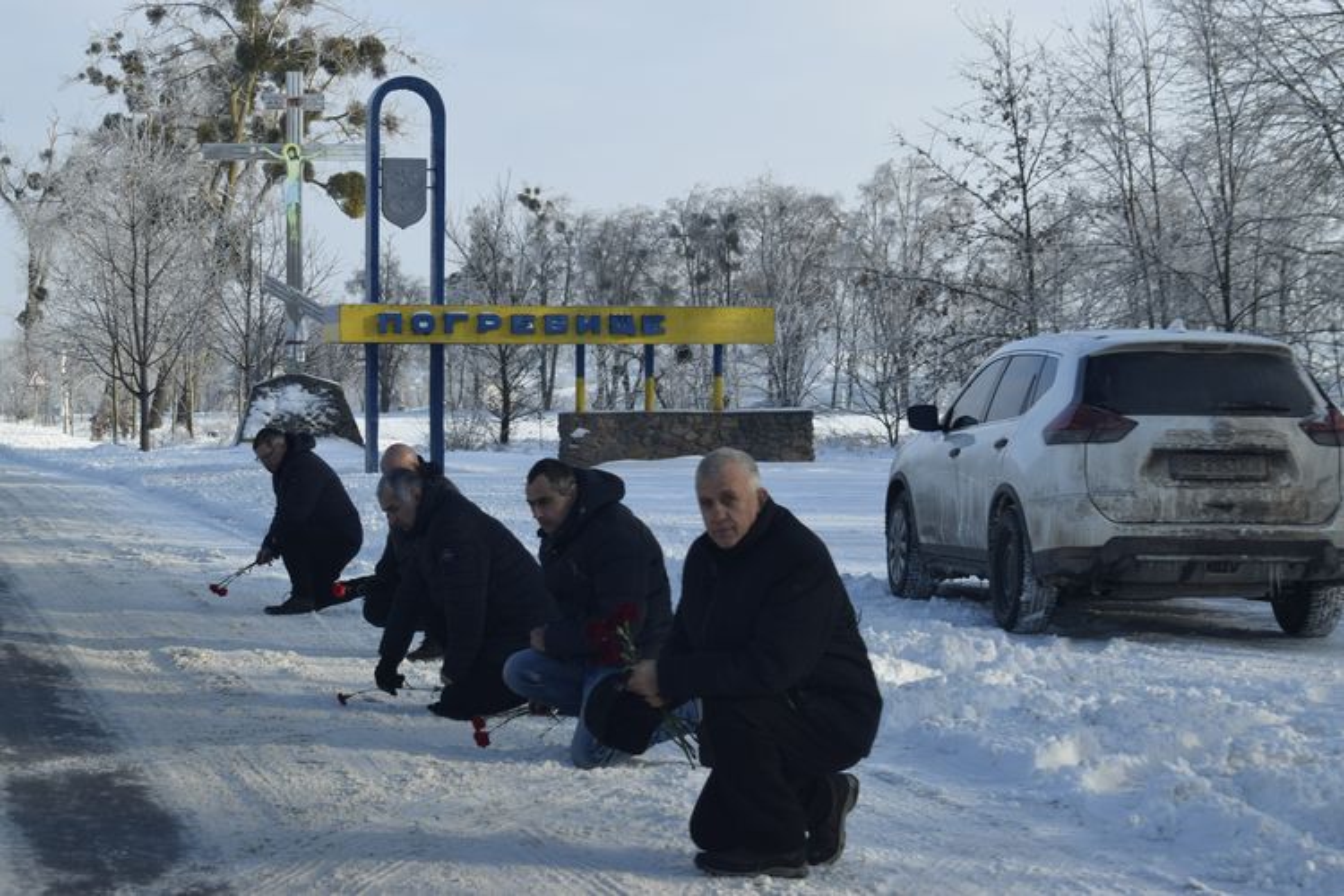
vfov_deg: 16.6
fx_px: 3080
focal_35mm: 82
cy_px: 448
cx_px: 672
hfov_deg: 24.6
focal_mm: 55
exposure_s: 1/250
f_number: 8
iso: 200
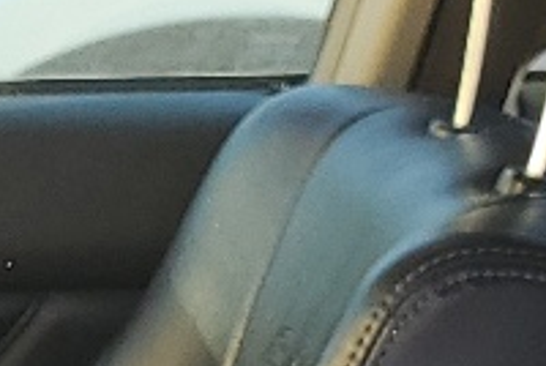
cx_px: -480
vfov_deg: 5.7
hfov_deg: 9.0
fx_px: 3281
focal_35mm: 216
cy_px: 1317
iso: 50
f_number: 1.5
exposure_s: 1/200
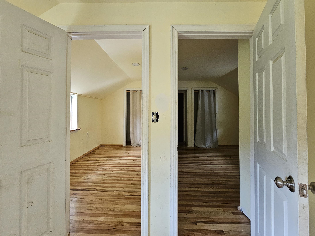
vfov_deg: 85.5
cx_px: 156
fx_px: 127
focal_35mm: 14
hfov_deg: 102.1
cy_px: 110
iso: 160
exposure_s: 1/60
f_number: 2.2
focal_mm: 2.2
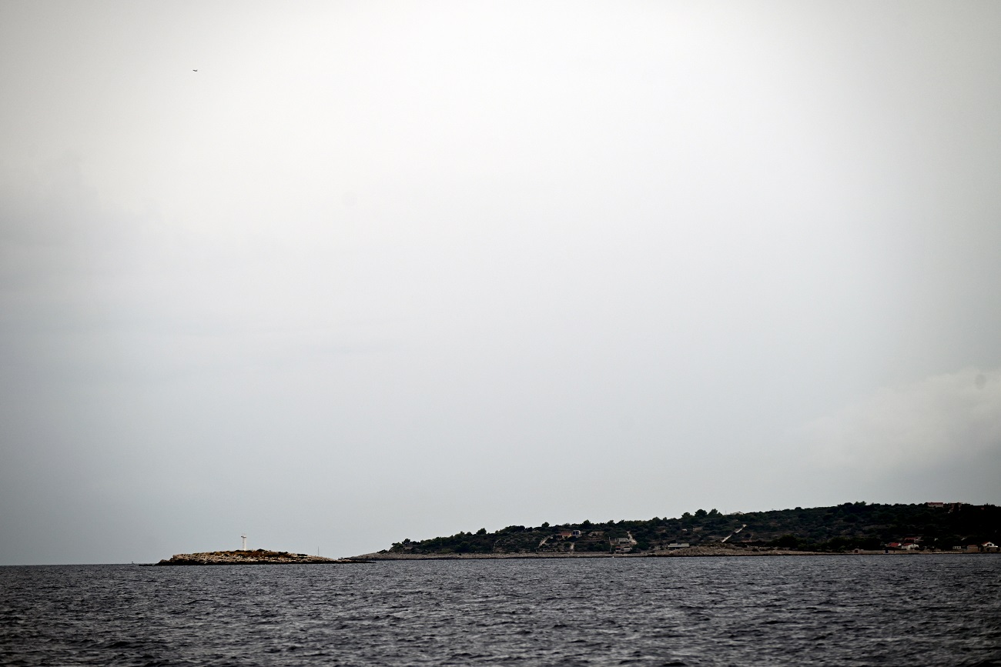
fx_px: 4310
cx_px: 500
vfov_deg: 8.9
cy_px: 334
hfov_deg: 13.2
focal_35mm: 155
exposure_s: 1/1000
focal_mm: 155
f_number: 5.6
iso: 200
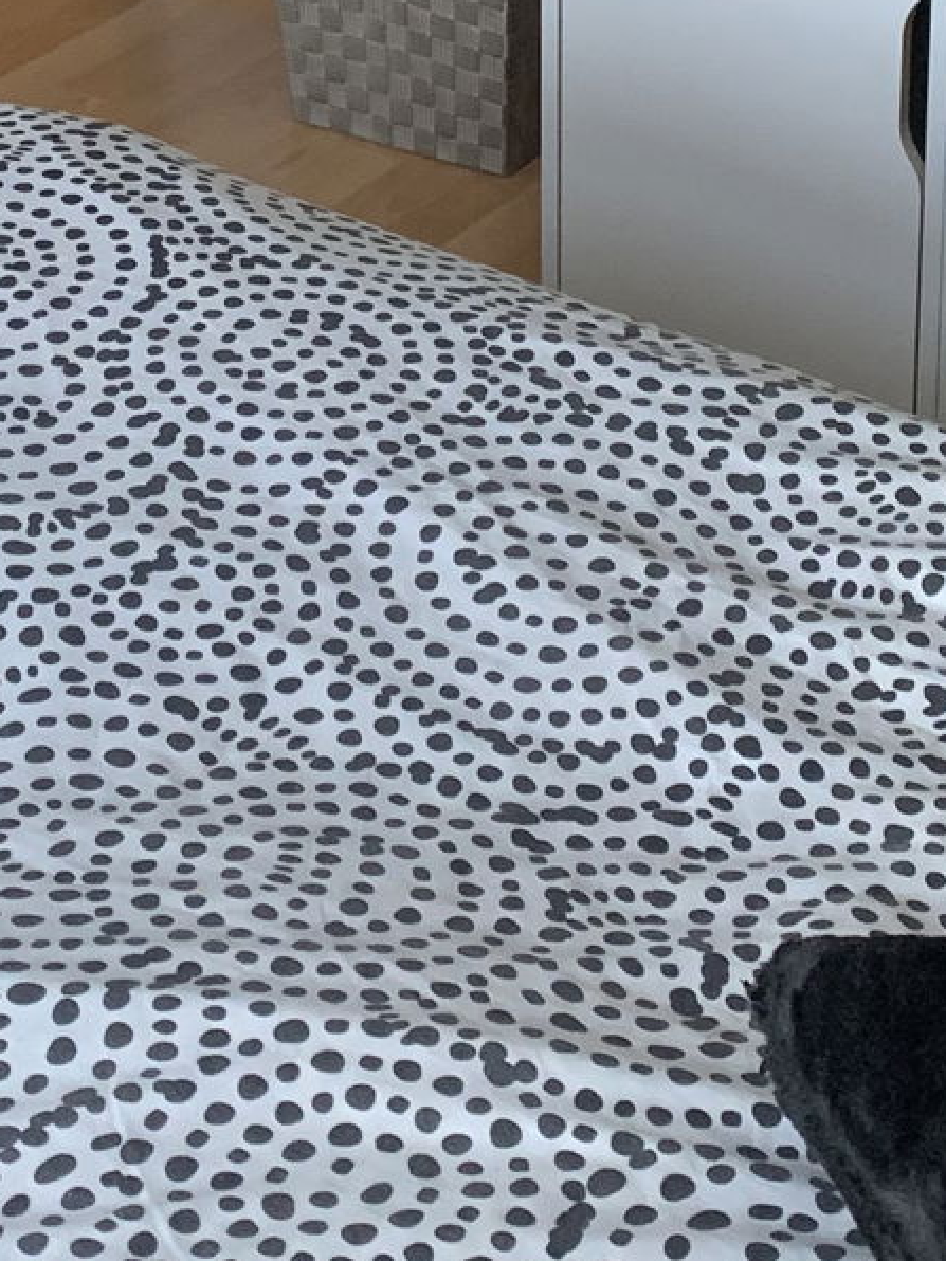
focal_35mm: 93
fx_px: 3389
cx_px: 366
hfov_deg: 15.9
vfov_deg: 20.0
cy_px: -175
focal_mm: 4.25
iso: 250
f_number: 1.8
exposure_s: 1/60
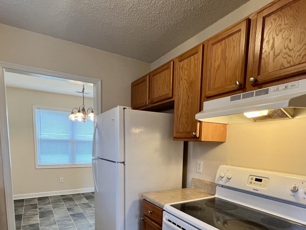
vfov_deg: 60.2
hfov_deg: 79.0
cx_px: 151
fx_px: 186
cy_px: 171
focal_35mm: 21
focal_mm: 1.57
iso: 160
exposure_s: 1/120
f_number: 1.8
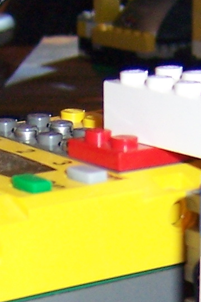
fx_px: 1363
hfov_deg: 8.4
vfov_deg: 12.0
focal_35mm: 163
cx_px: 32
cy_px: 453
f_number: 2.8
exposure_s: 1/60
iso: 140
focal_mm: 5.5
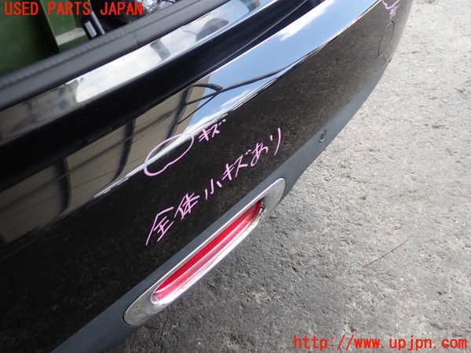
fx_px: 408
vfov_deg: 46.8
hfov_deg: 60.0
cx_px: 236
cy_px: 176
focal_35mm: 30
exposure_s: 1/60
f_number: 2.3
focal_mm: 5.4
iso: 100
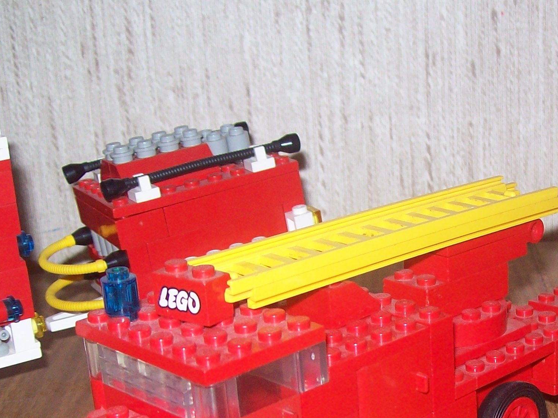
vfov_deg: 19.8
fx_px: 1177
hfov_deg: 26.2
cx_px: 450
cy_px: 364
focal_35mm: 73
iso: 80
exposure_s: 1/64
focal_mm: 6
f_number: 2.7
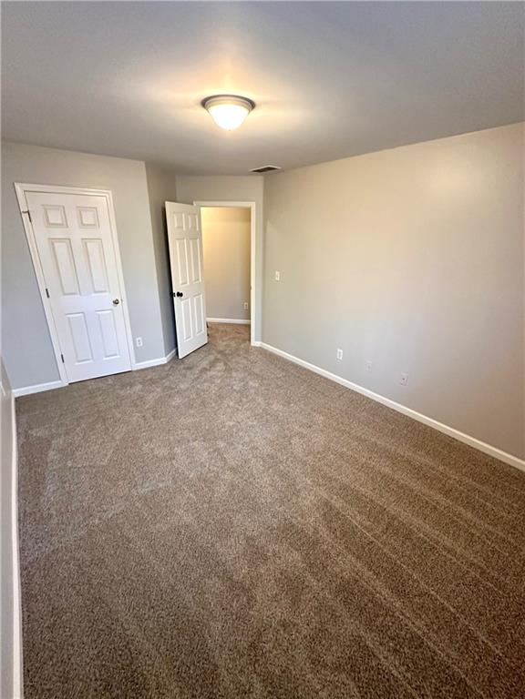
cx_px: 262
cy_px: 350
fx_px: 283
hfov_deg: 85.7
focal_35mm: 14
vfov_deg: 102.1
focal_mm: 2.22
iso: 400
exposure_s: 1/60
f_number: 2.2
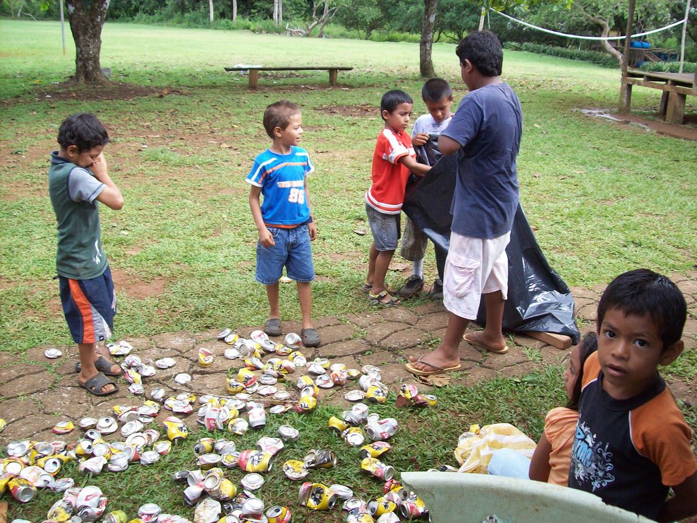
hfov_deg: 51.4
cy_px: 262
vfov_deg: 39.7
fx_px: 725
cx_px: 348
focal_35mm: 36
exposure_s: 1/139
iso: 80
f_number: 2.7
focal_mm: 6
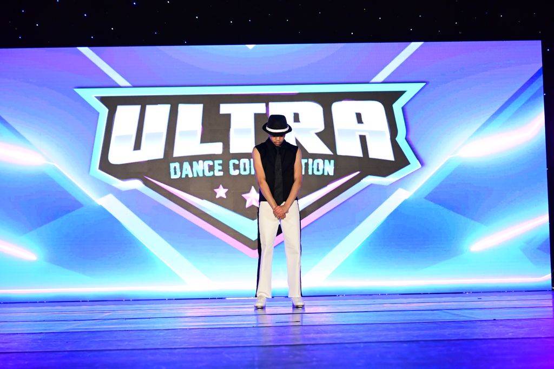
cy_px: 184
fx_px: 1077
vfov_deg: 19.5
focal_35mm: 70
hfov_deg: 28.8
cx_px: 277
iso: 6400
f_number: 4
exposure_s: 1/800
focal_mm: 70
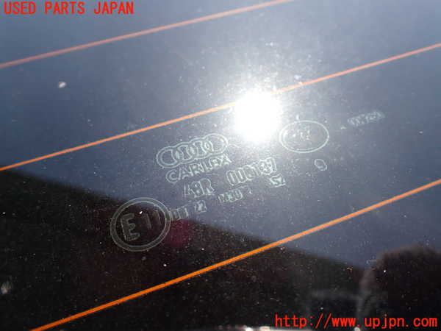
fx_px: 382
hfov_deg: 60.0
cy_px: 166
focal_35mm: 30
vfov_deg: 46.8
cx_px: 220
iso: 100
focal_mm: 5.4
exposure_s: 1/400
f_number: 3.2
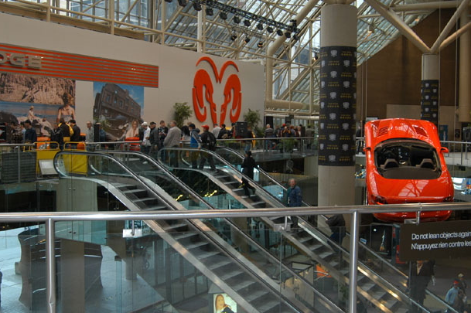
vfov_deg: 33.3
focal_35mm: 40
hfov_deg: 48.4
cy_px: 141
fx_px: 523
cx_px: 259
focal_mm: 24
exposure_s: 1/60
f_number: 5
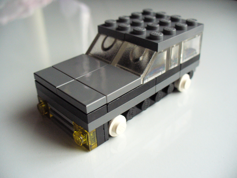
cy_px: 89
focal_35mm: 37
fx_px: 253
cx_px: 118
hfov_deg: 50.1
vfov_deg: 38.7
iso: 400
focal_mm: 6.1
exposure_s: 1/160
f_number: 2.8
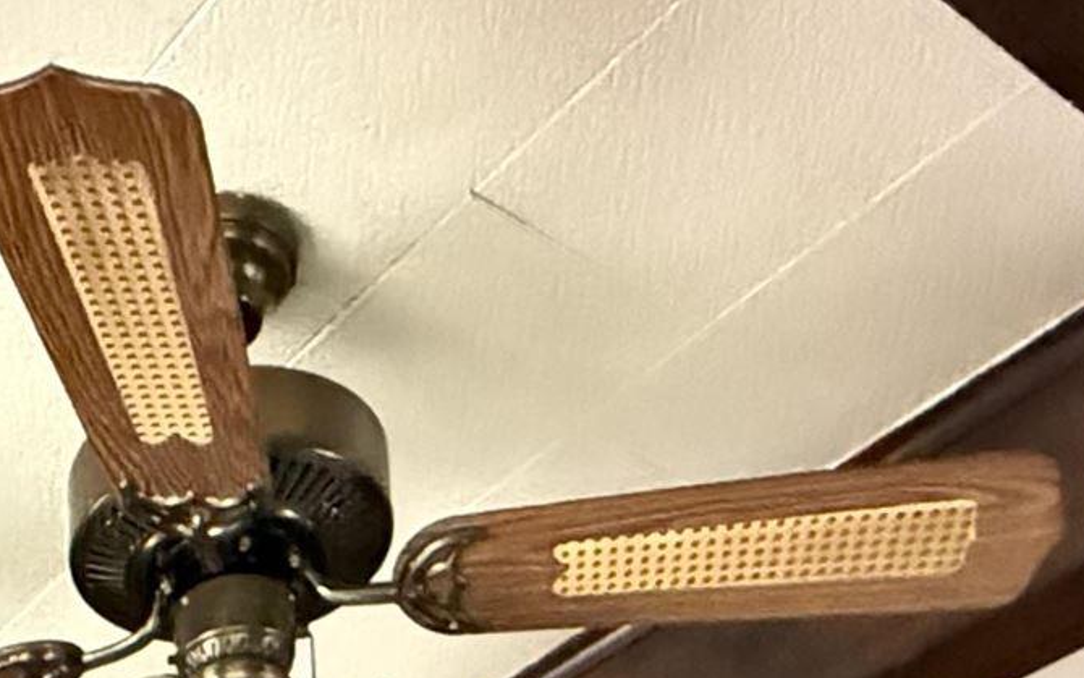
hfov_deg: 28.6
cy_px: 1733
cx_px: 47
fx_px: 2009
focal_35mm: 68
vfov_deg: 13.1
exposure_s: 1/53
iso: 1250
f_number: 2.2
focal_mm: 2.22
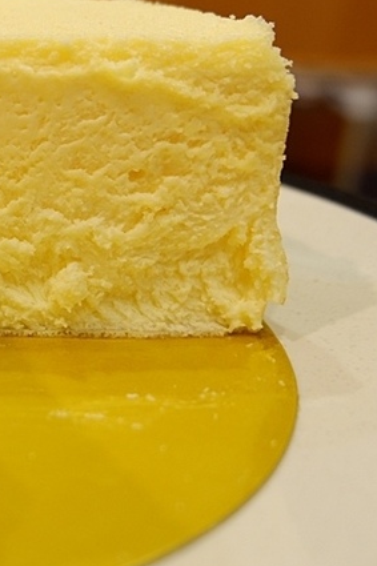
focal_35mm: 58
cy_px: 301
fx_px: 912
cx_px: -47
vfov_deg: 34.5
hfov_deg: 22.0
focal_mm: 19.2
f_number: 3.8
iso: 640
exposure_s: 1/40
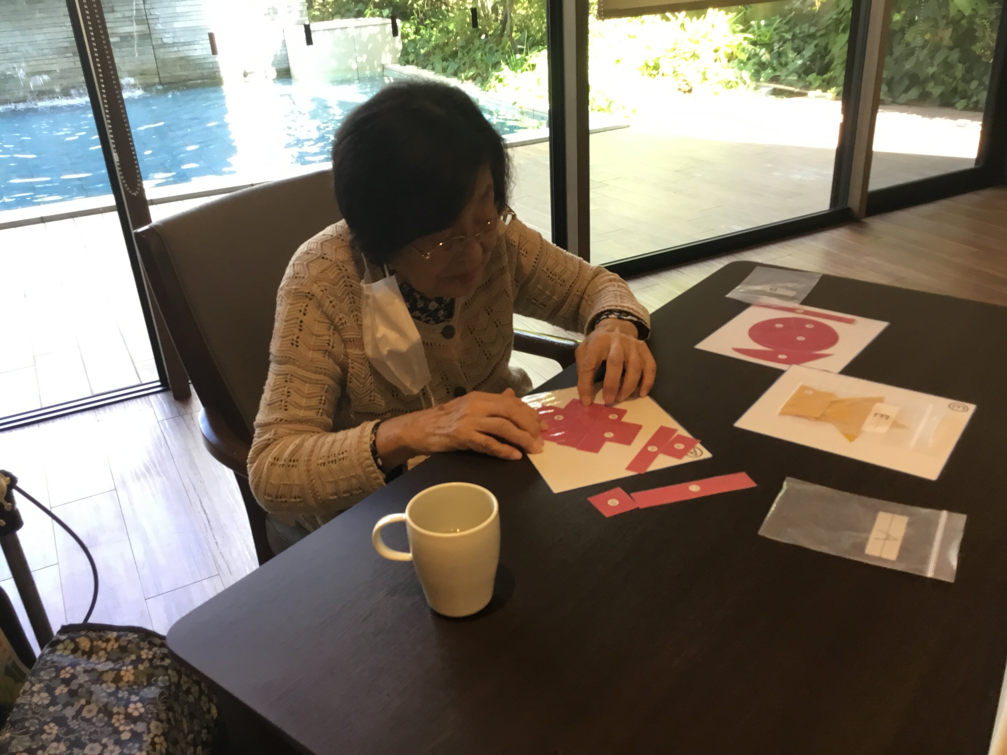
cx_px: 504
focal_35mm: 31
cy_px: 378
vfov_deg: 45.4
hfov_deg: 58.4
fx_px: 902
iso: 25
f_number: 2.4
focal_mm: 3.3
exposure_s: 1/30
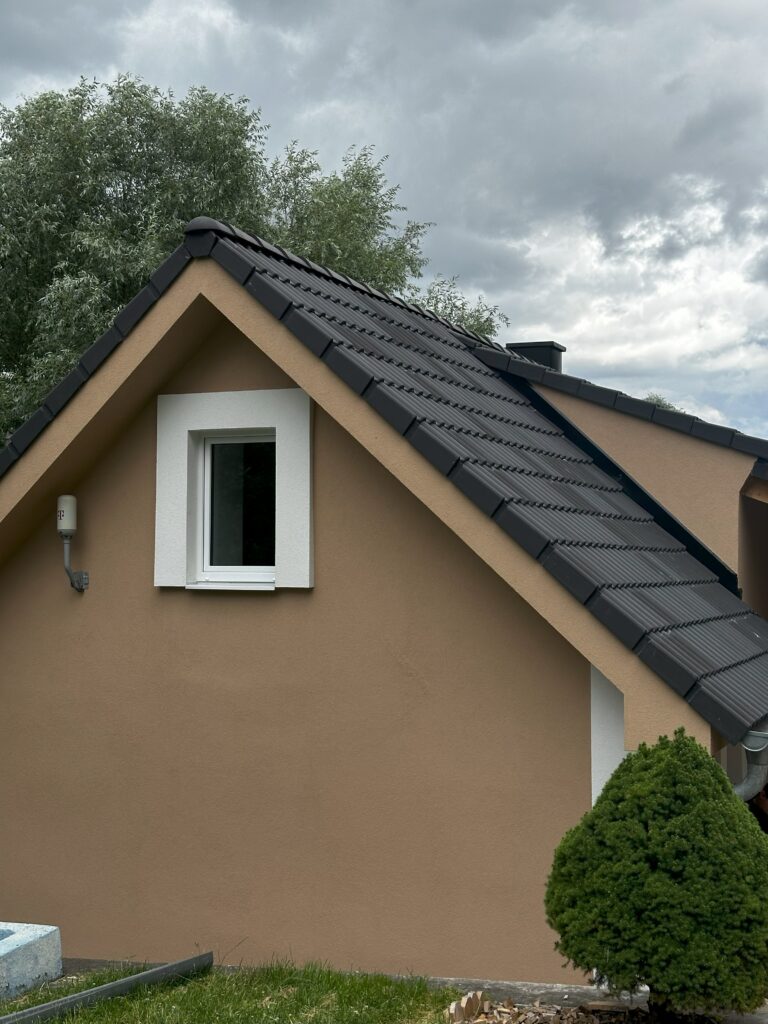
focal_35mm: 48
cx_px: 384
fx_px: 1420
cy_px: 512
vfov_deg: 39.7
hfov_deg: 30.3
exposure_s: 1/1783
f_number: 1.78
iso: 64
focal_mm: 6.86
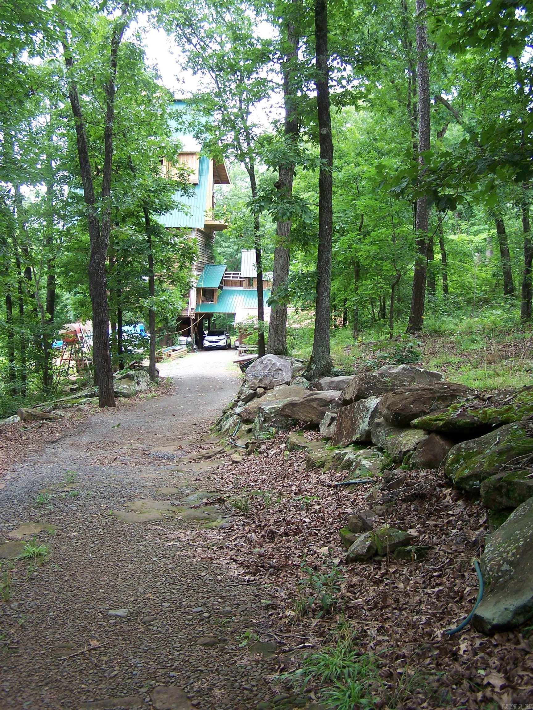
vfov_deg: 49.0
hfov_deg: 37.7
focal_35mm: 38
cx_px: 266
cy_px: 355
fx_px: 780
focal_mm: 6.3
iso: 80
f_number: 2.8
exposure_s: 1/80
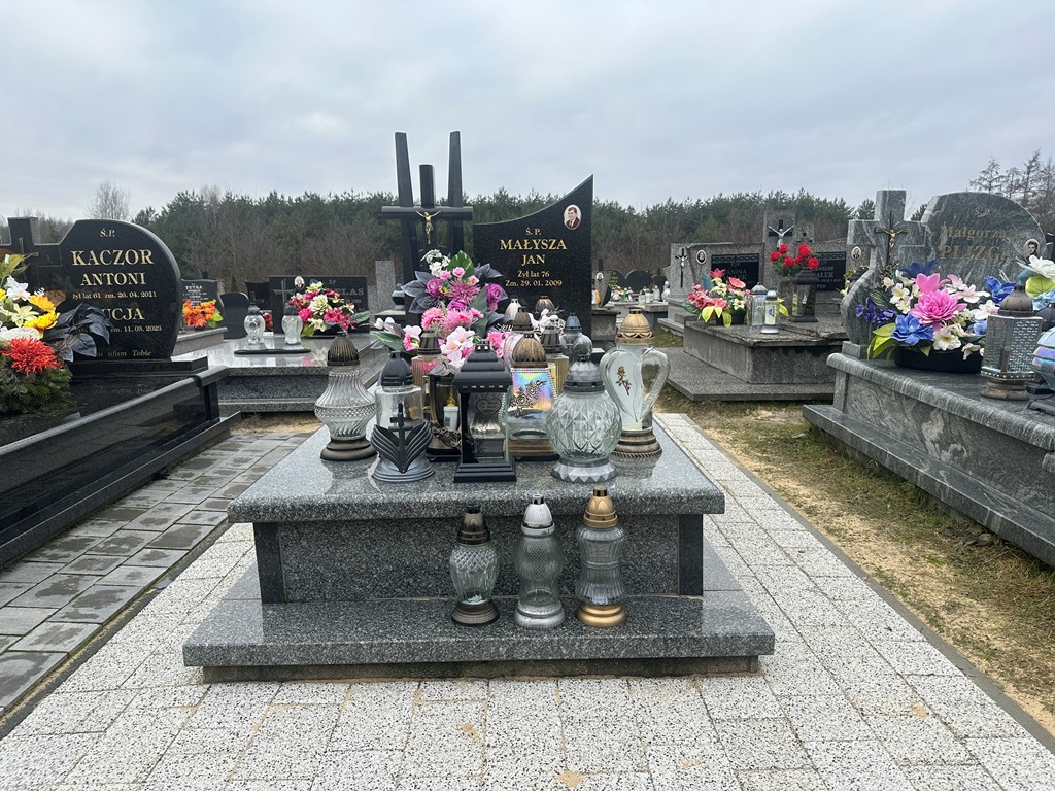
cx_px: 528
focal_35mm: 24
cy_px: 396
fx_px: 731
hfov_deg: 71.6
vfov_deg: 56.8
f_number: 1.78
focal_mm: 6.86
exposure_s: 1/903
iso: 80
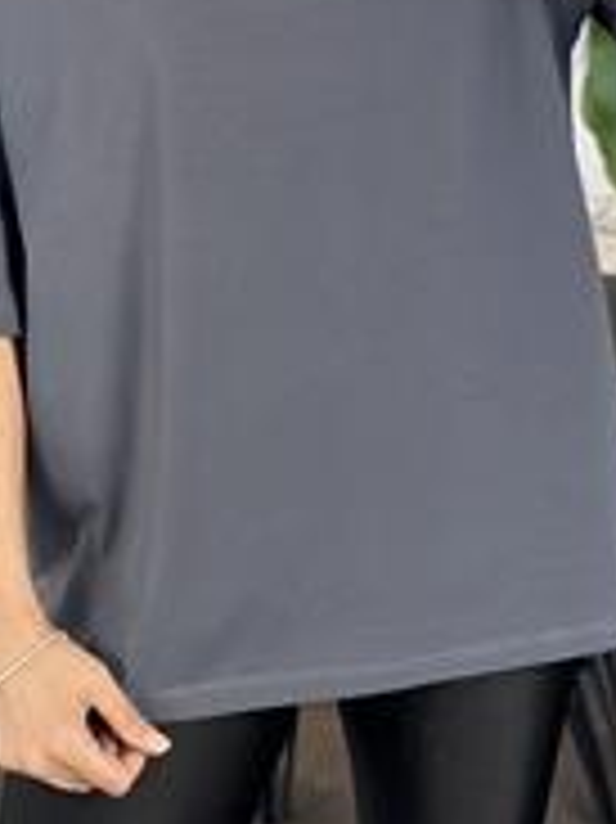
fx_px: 3159
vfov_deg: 14.7
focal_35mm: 133
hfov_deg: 11.1
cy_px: 63
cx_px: 274
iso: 250
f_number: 1.78
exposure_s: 1/60
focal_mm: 6.86
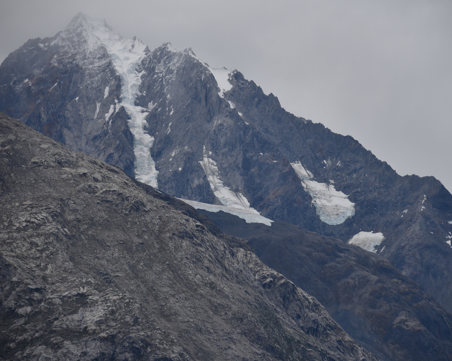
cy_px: 180
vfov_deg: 8.1
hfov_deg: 10.1
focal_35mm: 192
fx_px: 2568
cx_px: 262
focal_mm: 170
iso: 110
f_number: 5.6
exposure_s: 1/400
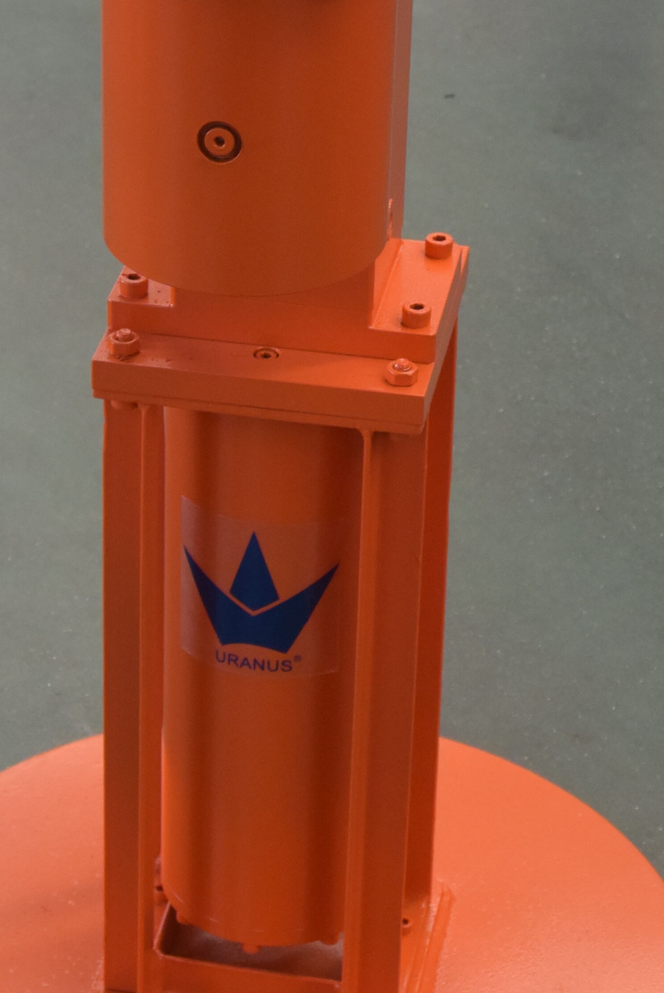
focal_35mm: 113
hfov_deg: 12.1
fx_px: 3119
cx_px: 271
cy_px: 305
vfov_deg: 18.0
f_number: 4.8
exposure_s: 1/160
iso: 800
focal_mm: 20.5
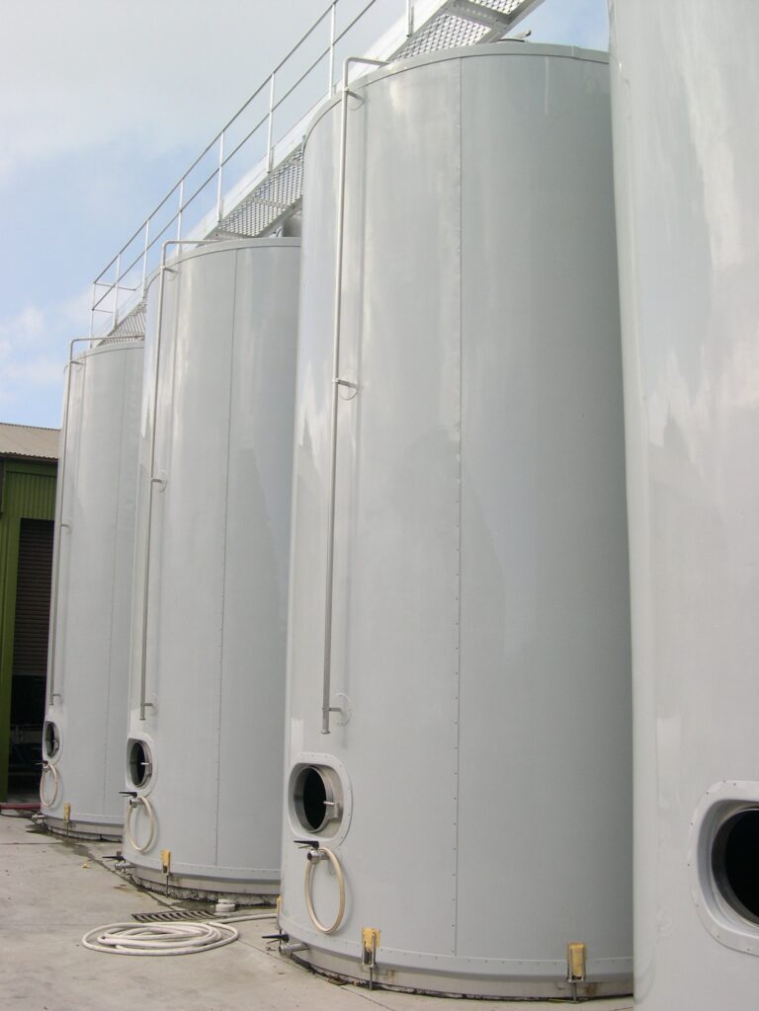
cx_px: 380
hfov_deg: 37.7
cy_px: 506
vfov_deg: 49.0
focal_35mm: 38
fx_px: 1111
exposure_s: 1/127
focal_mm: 8
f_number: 7.6
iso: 100
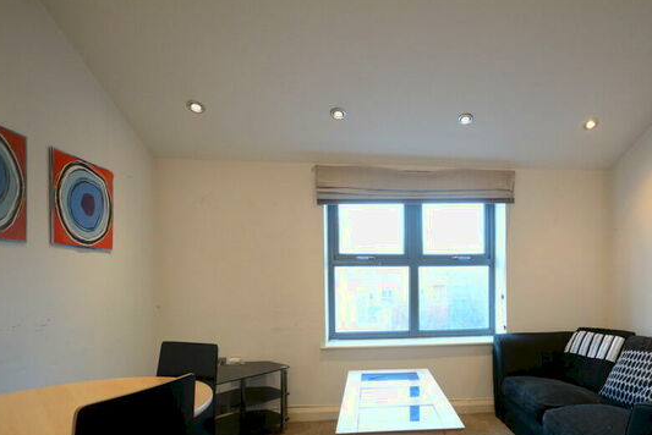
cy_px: 279
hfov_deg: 77.7
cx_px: 415
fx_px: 392
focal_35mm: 22
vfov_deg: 57.1
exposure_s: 1/50
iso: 1600
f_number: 4.2
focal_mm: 11
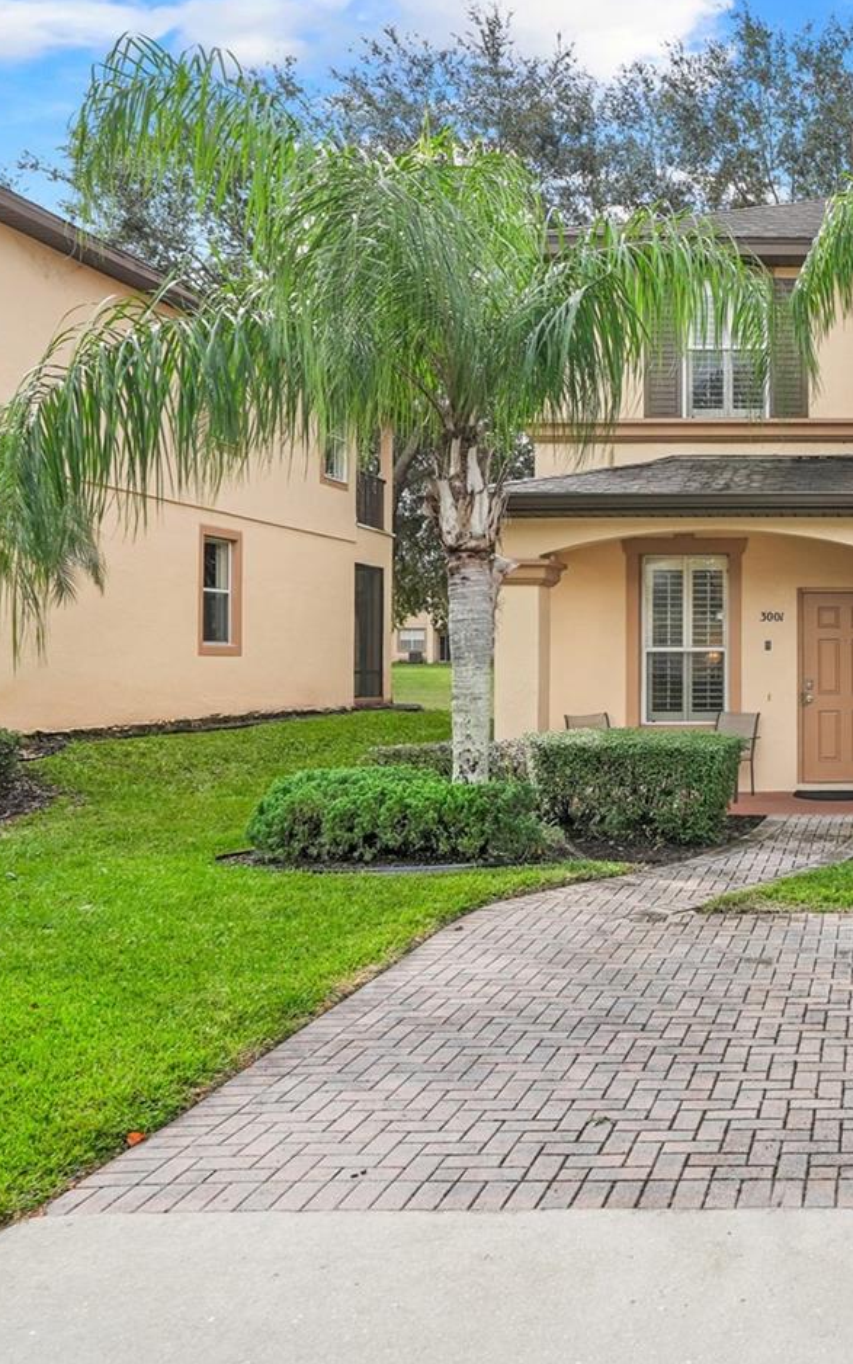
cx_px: 913
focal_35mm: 33
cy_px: 629
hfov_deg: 33.9
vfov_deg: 58.1
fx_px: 1227
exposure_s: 1/250
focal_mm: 19
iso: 250
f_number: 9
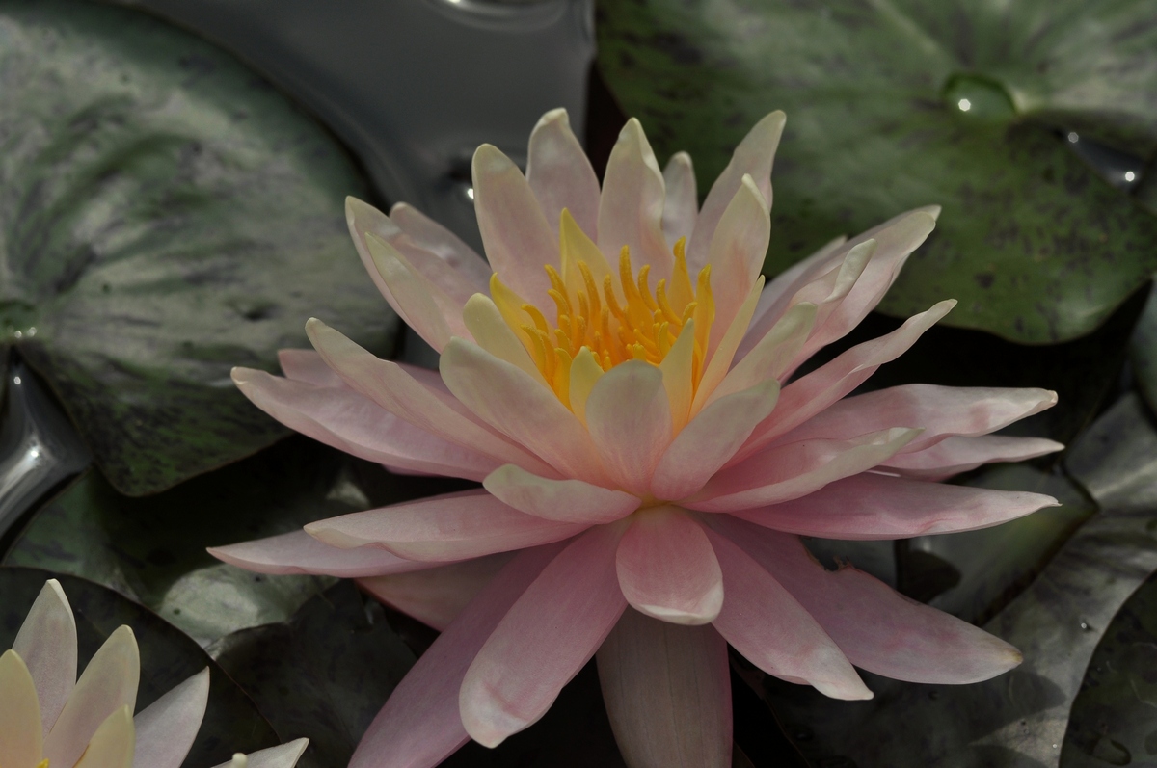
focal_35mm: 158
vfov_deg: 8.7
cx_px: 578
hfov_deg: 13.1
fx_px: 5056
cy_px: 384
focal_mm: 105
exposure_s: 1/1000
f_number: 8
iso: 200
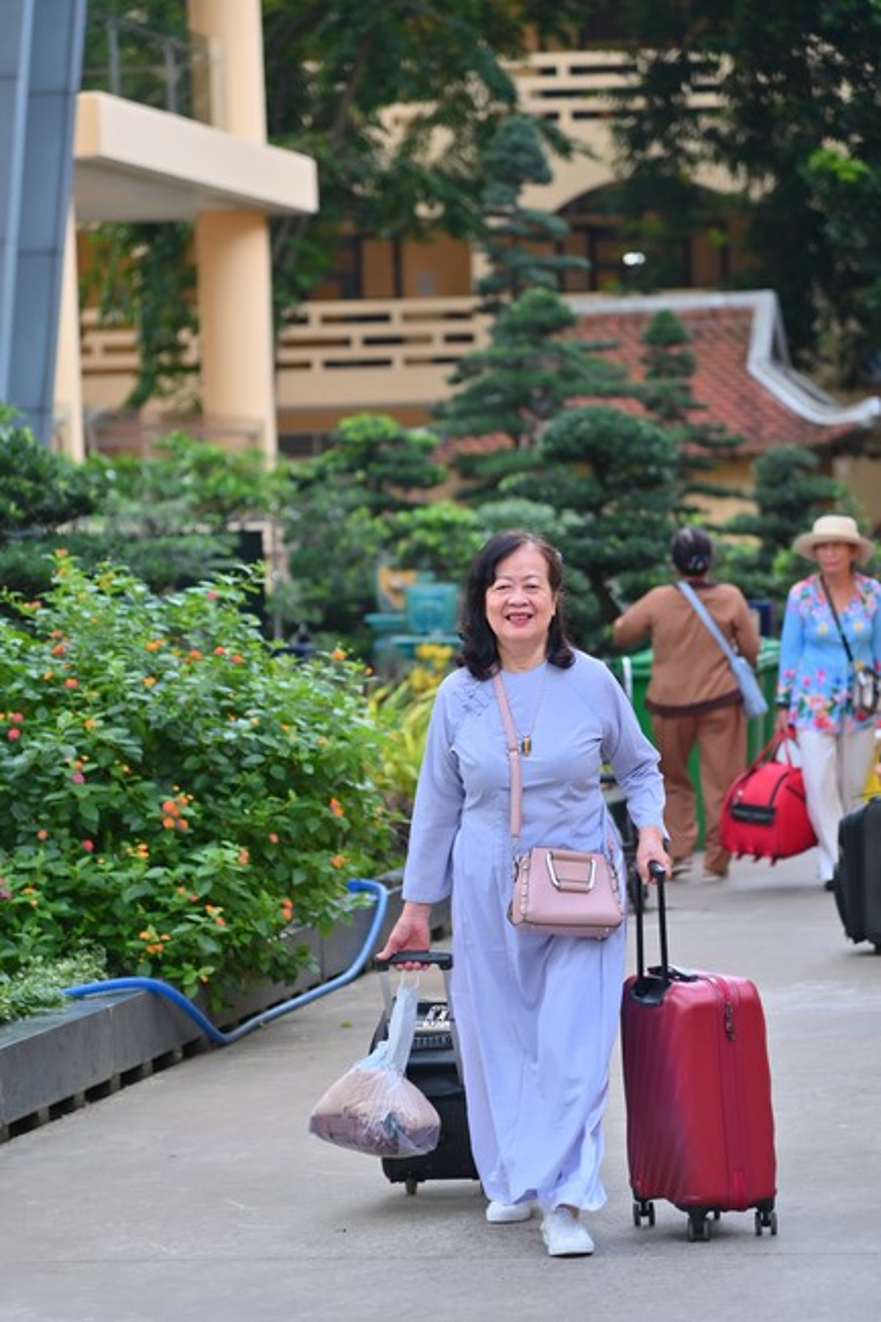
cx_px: 440
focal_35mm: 120
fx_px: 4407
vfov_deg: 17.1
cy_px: 661
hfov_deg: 11.4
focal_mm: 120
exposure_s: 1/160
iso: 125
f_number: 4
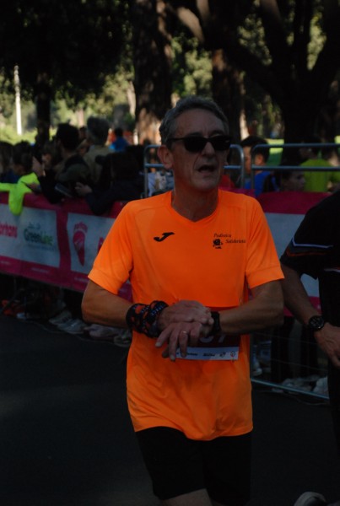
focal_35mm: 112
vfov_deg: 18.1
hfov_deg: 12.2
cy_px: 253
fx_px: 1585
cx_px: 170
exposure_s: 1/1000
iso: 1000
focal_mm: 75
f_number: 5.6
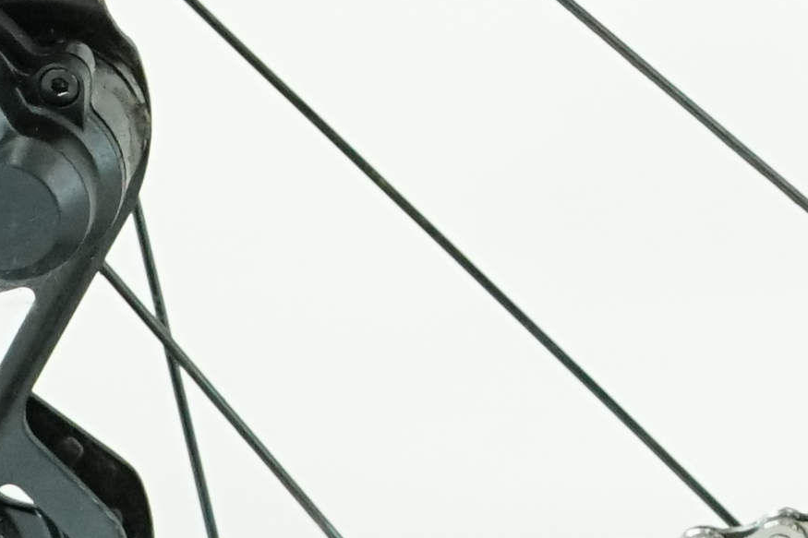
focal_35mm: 240
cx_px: 1569
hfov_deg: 8.2
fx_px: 5385
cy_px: -457
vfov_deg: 5.6
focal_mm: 35
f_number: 6.3
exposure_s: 1/200
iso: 3200
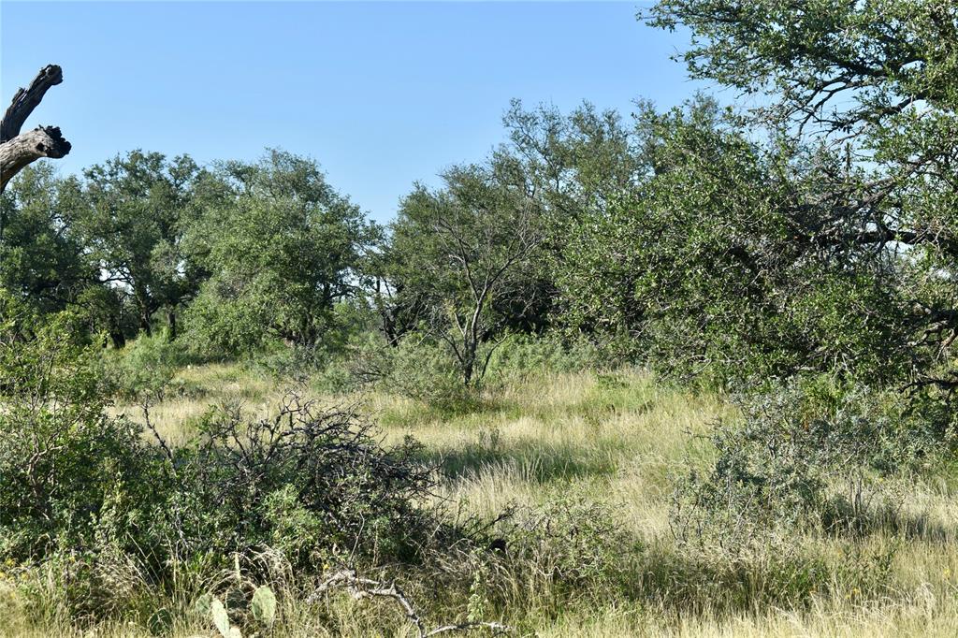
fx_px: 2195
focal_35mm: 82
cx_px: 479
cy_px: 319
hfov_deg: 24.6
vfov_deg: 16.5
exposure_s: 1/250
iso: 140
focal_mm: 55
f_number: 8
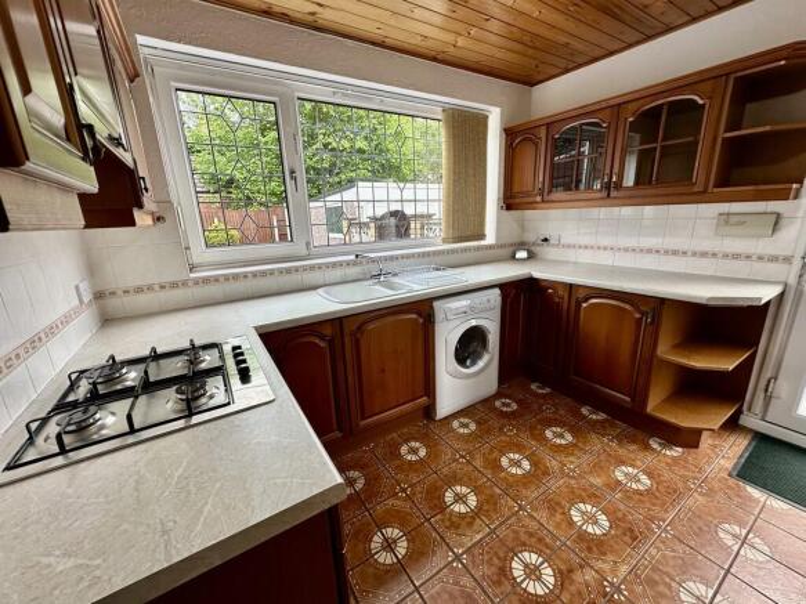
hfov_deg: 102.1
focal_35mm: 14
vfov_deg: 85.7
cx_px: 403
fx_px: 326
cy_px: 302
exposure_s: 1/99
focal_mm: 2.22
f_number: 2.2
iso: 50
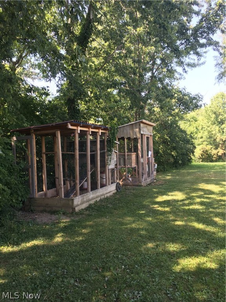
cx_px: 113
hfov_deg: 48.2
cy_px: 151
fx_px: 252
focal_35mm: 29
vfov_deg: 61.7
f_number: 2.2
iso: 25
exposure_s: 1/120
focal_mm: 4.15
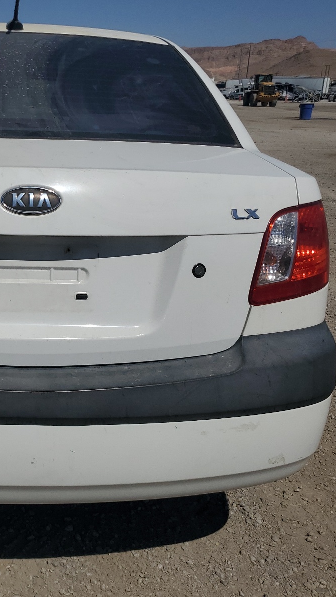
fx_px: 602
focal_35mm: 38
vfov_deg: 52.8
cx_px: 1
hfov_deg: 29.2
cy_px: 299
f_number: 1.5
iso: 52
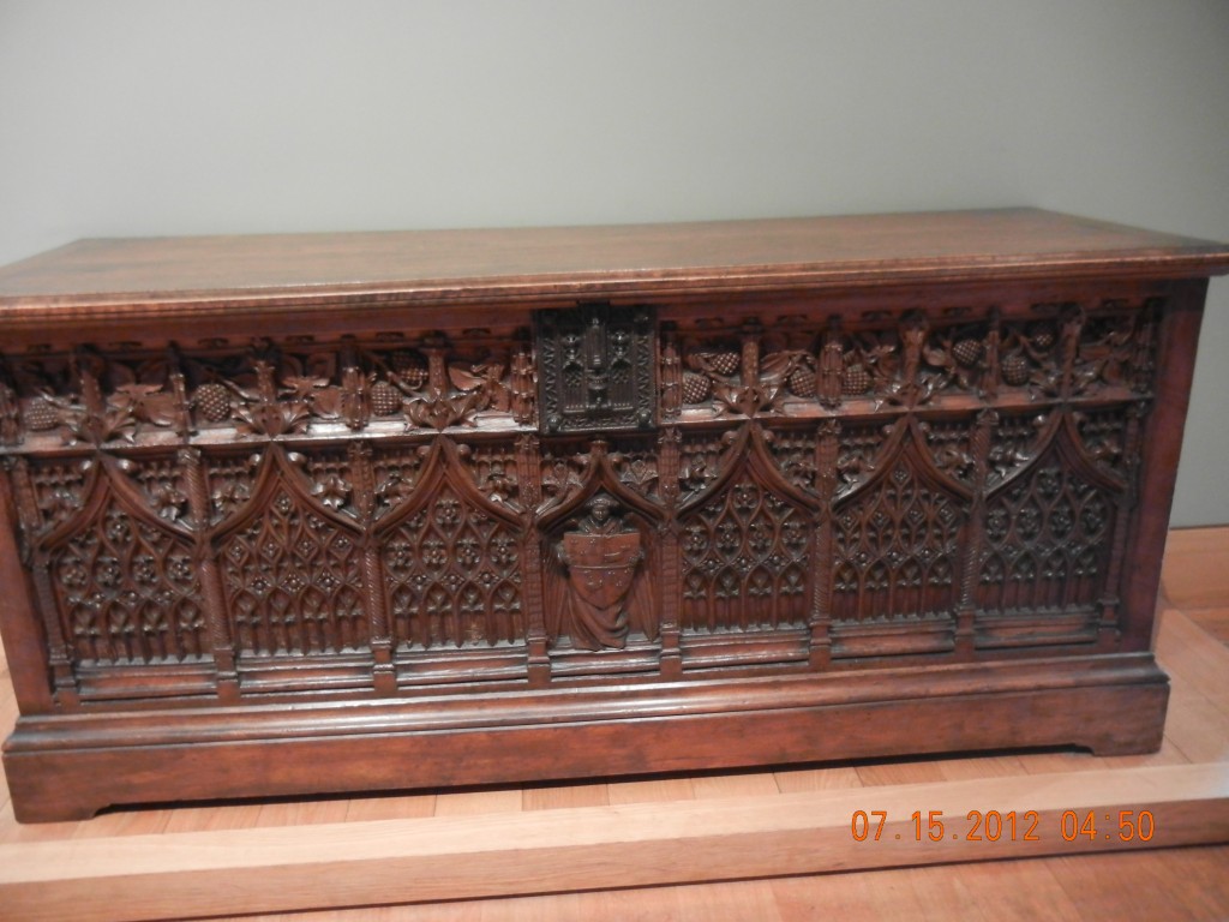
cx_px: 614
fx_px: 1065
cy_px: 461
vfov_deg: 46.8
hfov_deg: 60.0
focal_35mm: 30
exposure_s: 1/2.3
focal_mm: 5.4
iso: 200
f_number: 3.5
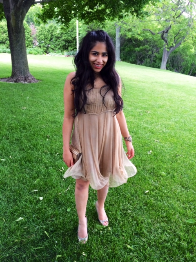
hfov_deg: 46.8
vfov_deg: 60.0
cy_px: 131
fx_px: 226
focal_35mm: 30
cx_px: 98
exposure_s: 1/40
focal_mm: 4.12
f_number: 2.2
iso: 40
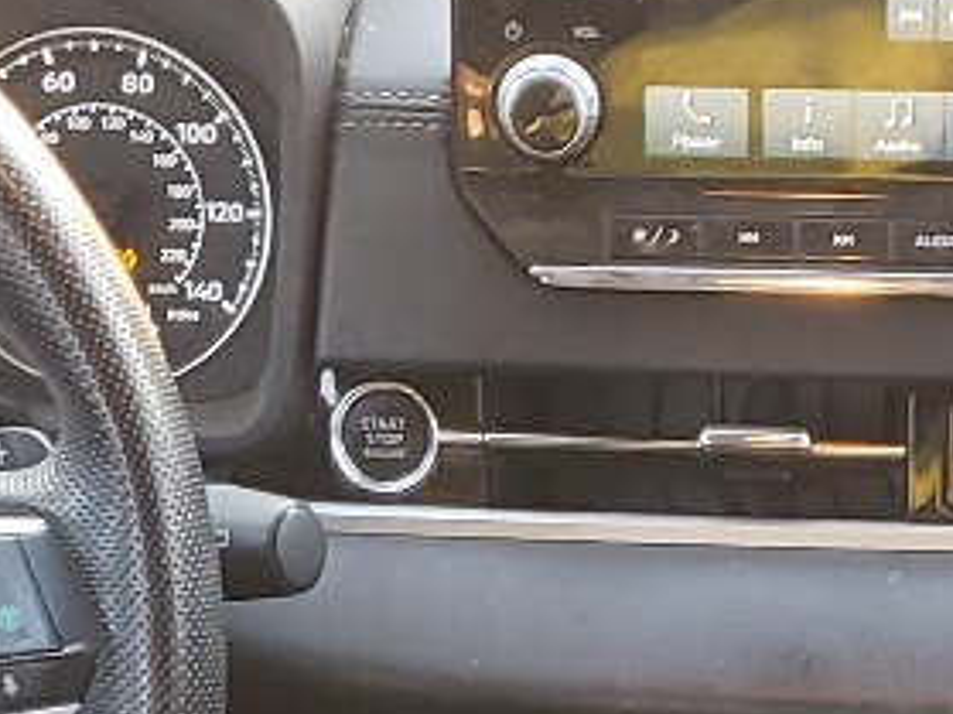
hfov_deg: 13.1
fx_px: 4100
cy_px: 1725
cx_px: 915
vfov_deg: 9.0
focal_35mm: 149
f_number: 1.5
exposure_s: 1/60.2
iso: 62
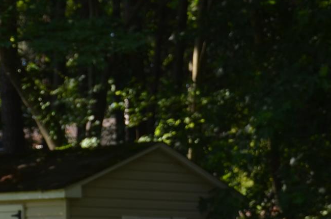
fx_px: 1734
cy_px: 339
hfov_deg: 10.9
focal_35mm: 189
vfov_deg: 7.1
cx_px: 104
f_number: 4.5
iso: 100
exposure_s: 1/250
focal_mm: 40
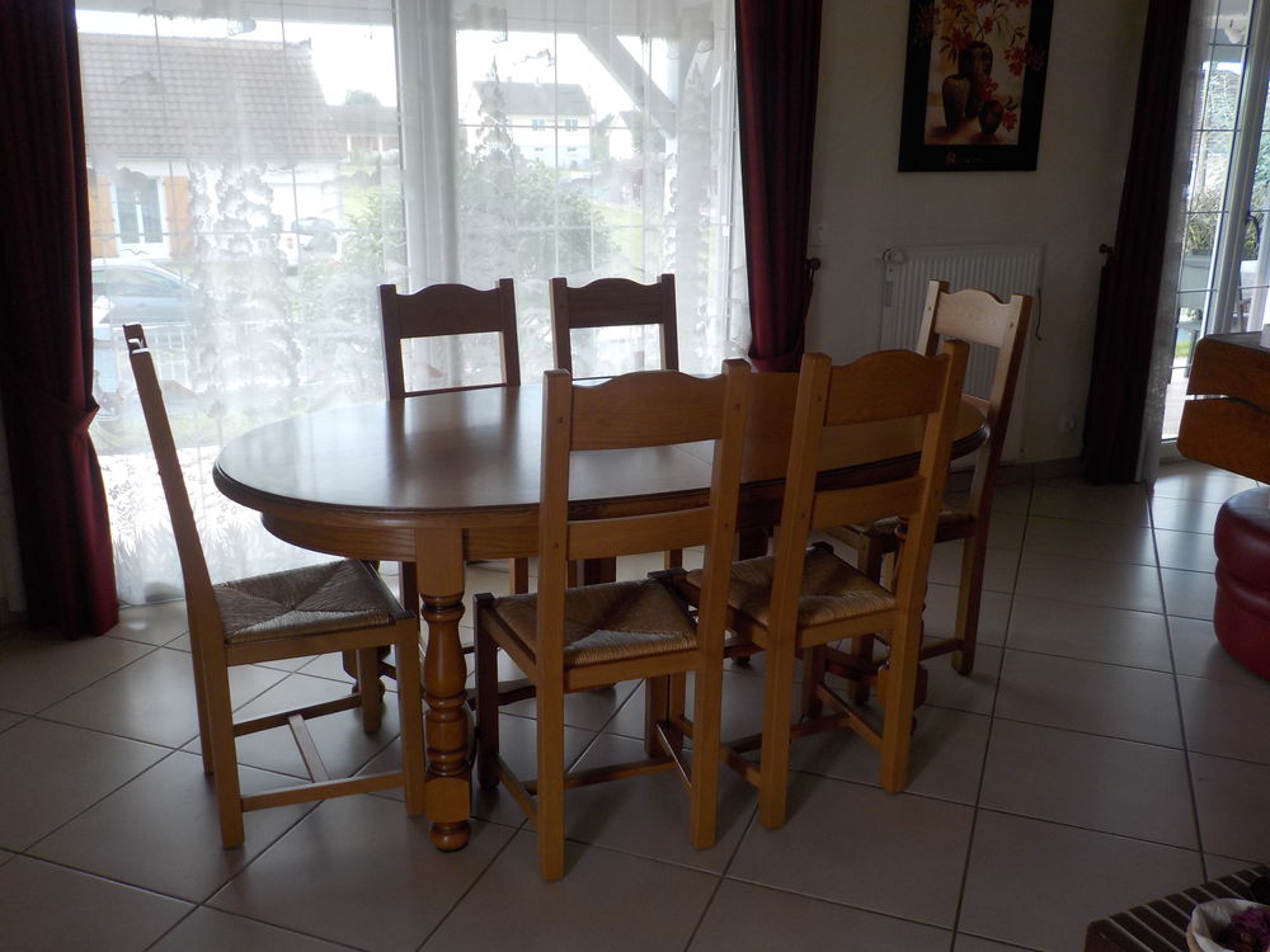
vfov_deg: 46.8
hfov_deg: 60.0
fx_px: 1101
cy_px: 476
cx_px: 635
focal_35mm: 30
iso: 125
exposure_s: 1/60
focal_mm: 4.1
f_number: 3.3
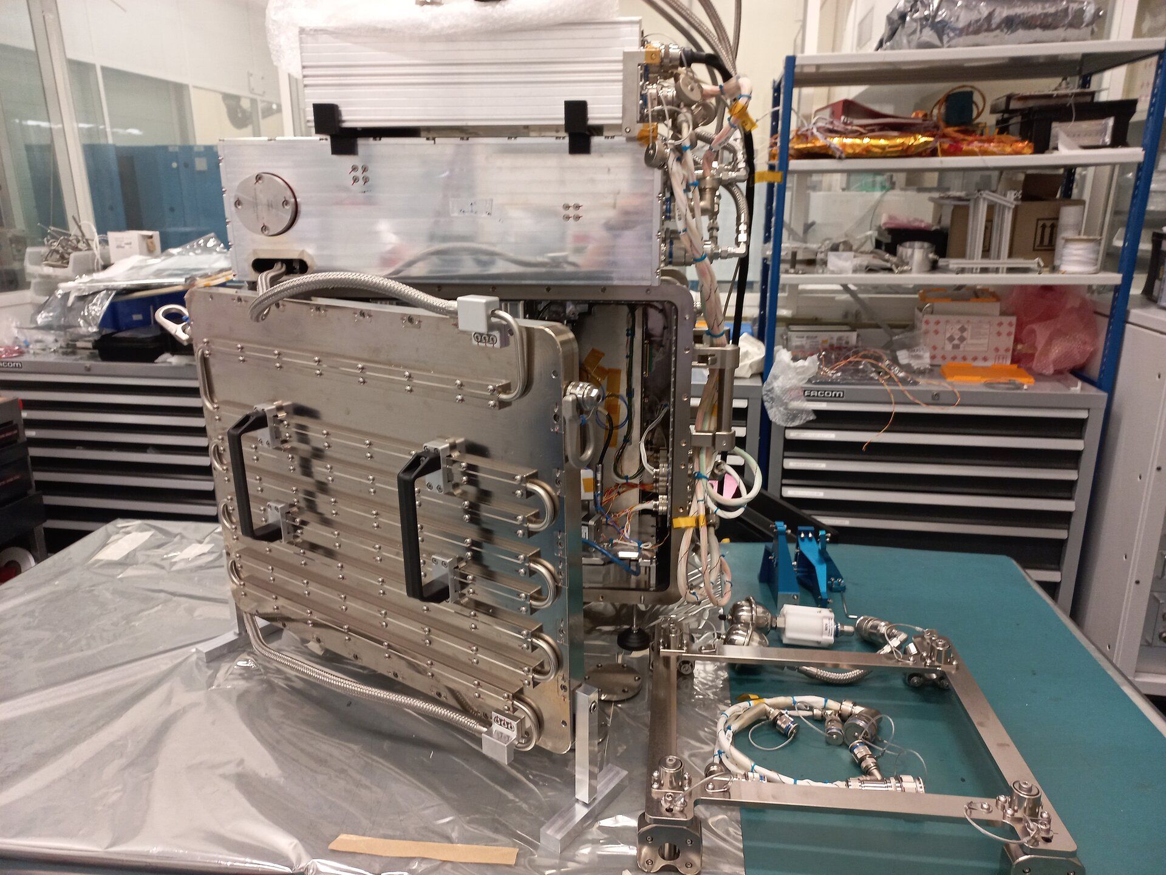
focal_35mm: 25
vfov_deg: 54.9
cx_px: 583
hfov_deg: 69.4
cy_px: 438
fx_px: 842
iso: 160
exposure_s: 1/33.3
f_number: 1.8
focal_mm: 4.6
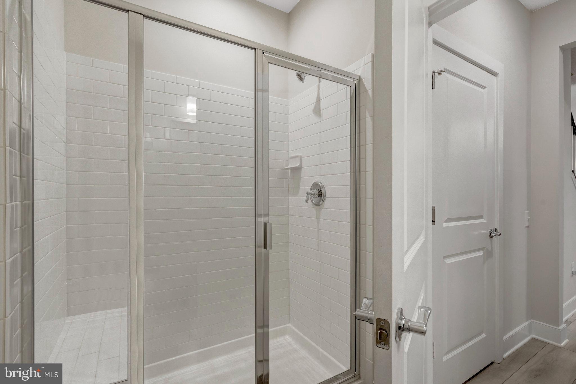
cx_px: 288
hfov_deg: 96.7
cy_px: 192
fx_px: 256
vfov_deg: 73.7
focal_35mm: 16
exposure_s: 1/50
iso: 1250
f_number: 8
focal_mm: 16
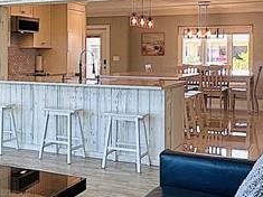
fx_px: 463
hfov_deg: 30.4
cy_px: 56
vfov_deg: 23.8
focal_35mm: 61
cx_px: 31
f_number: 2.2
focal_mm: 2.22
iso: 80
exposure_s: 1/120
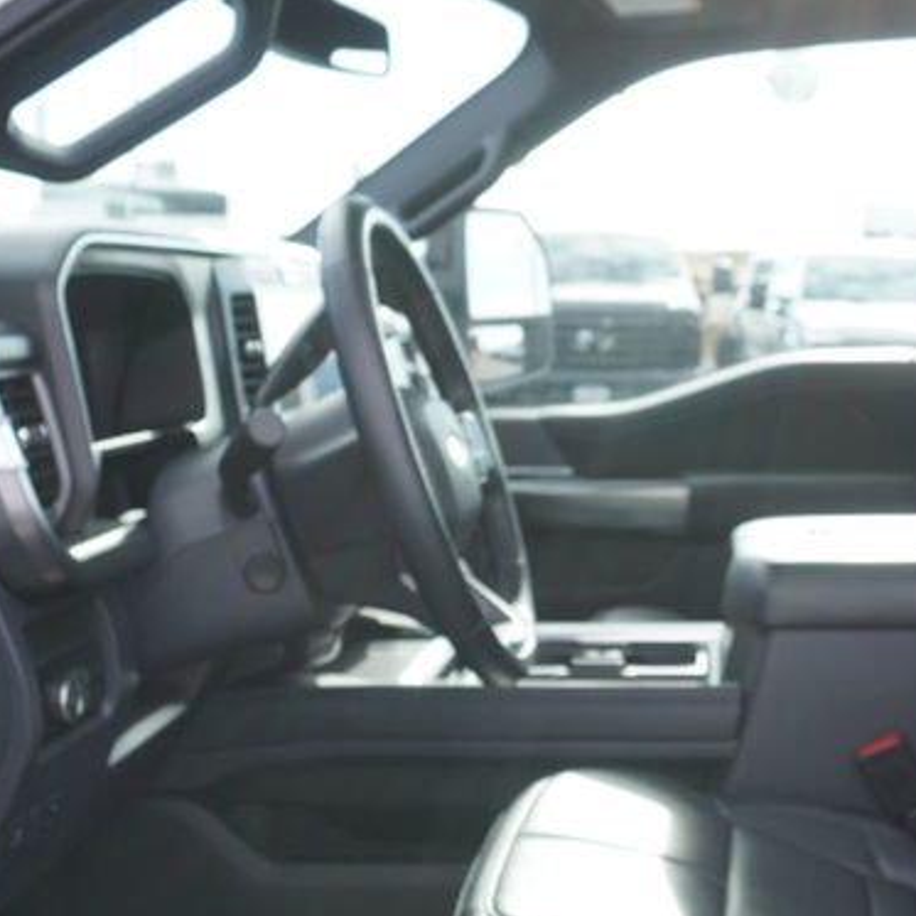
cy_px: 636
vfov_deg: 30.3
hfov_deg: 30.5
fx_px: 1677
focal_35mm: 56
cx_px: 560
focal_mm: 16
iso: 100
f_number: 5
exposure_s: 1/100
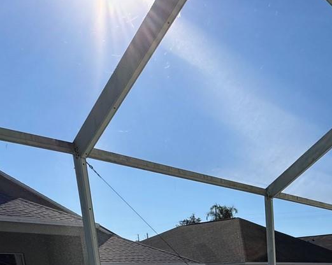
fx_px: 412
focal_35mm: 42
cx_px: 315
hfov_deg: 39.7
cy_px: 369
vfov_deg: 27.6
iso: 50
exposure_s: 1/2674
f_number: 2.2
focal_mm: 2.22
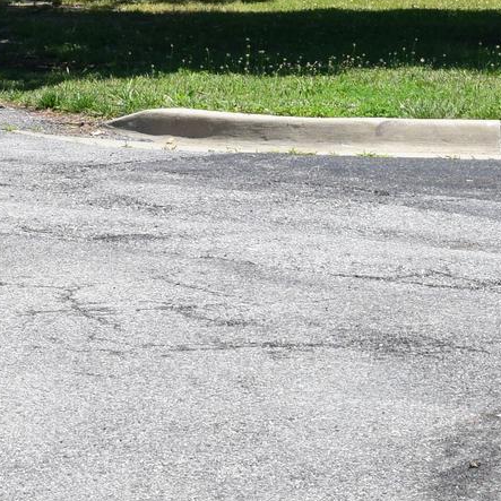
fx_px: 3471
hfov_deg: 8.1
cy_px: -89
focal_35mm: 212
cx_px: 659
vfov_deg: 8.2
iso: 400
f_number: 11
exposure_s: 1/400
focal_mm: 36
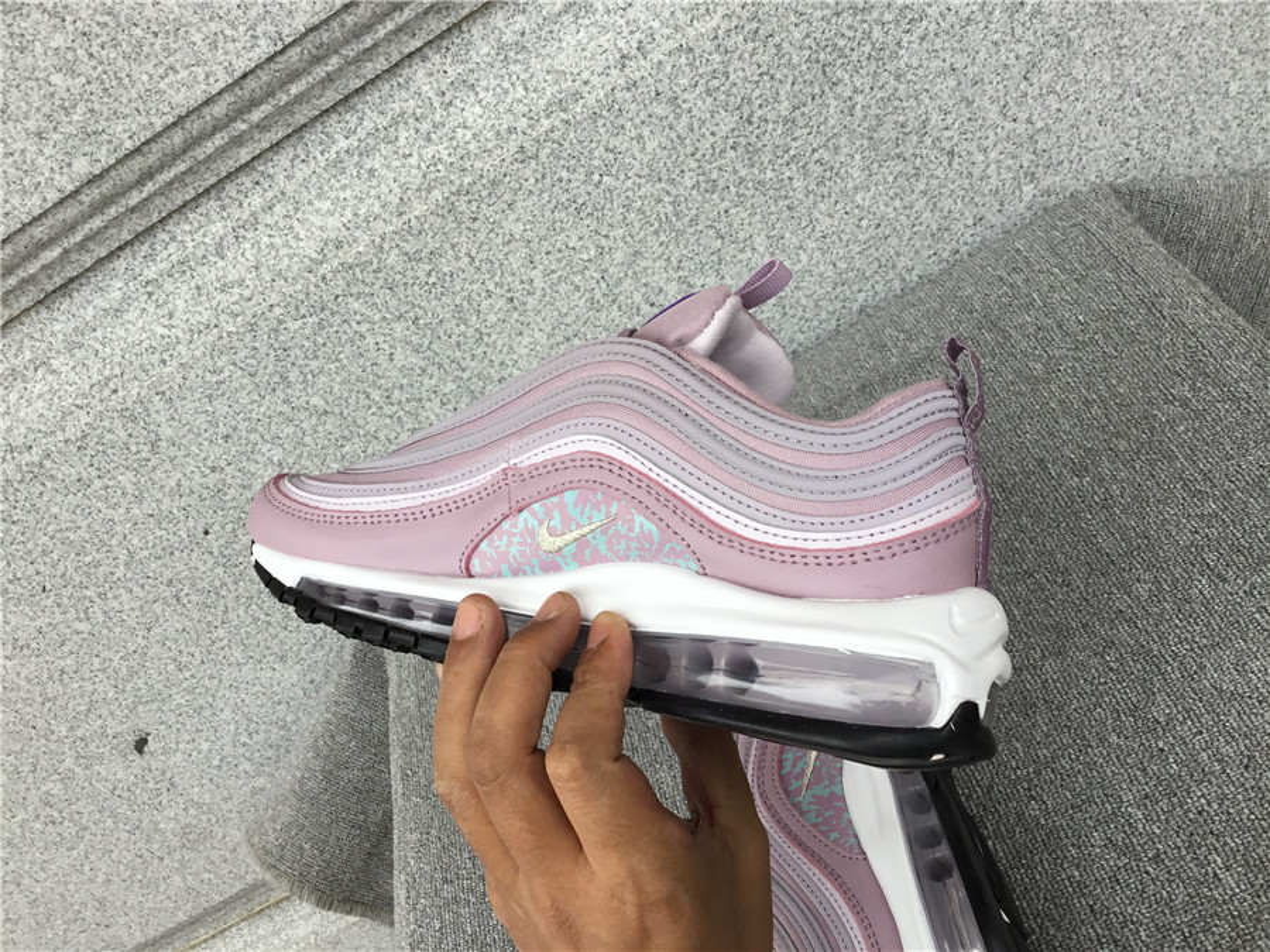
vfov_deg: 45.4
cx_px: 635
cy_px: 476
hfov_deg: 58.4
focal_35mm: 31
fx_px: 1137
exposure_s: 1/100
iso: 32
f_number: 2.4
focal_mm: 3.3
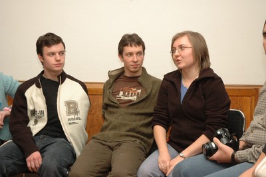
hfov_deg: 30.5
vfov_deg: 20.6
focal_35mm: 66
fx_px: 487
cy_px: 88
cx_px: 133
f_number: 5.6
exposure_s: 1/60
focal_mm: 44
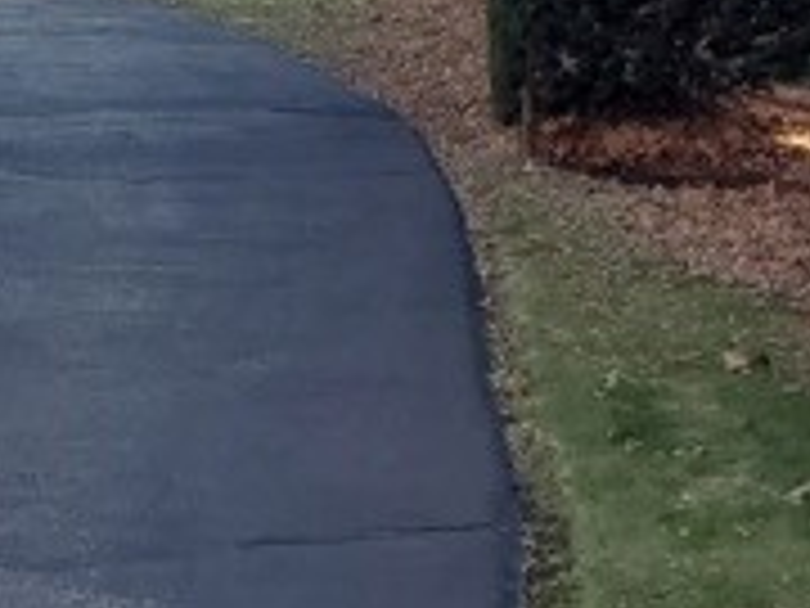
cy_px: 329
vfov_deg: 13.3
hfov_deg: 16.9
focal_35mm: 111
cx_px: -162
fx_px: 2597
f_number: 2.4
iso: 50
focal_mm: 4.3
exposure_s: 1/347
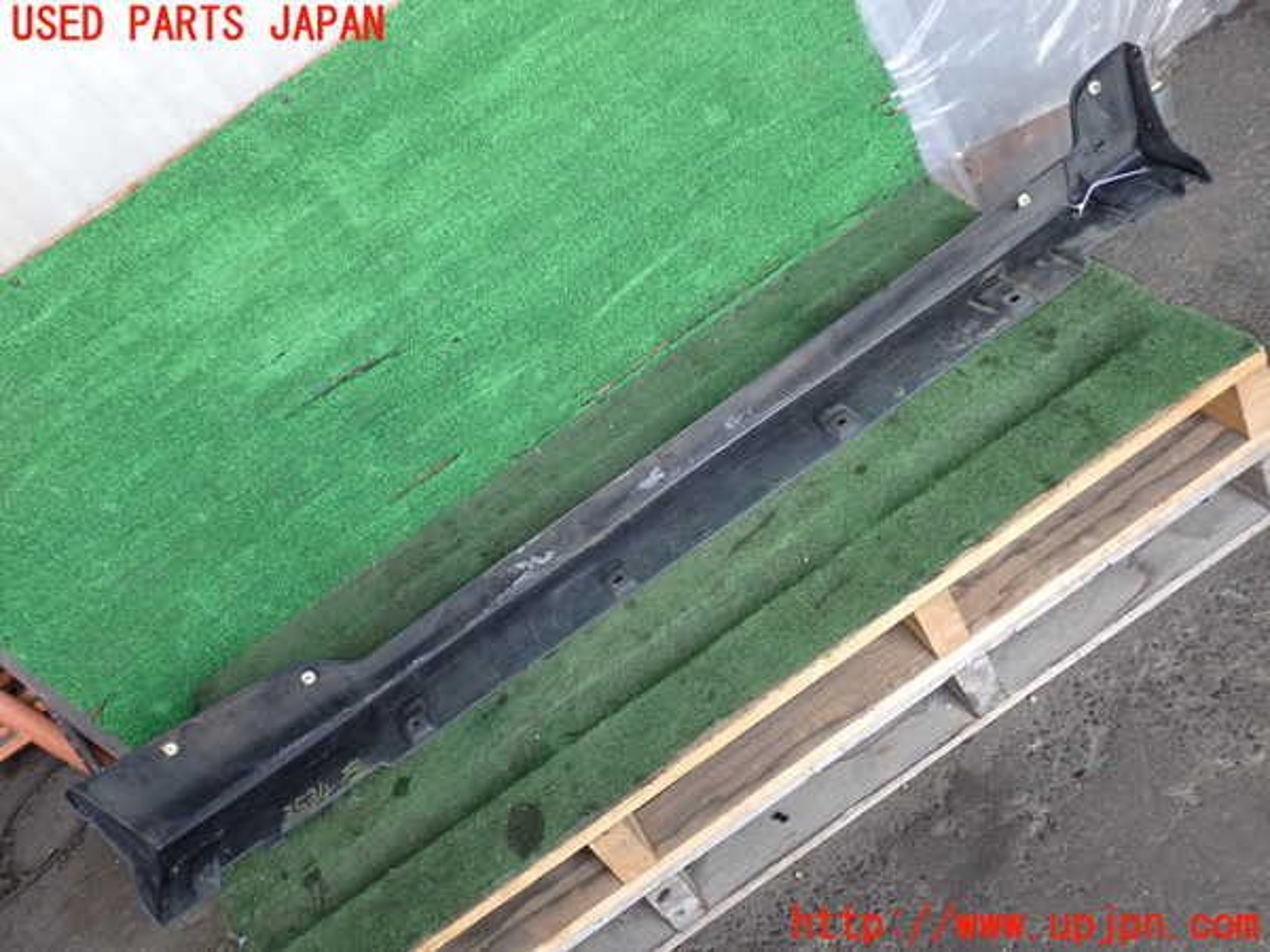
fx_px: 1321
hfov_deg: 51.4
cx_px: 635
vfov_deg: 39.7
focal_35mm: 36
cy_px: 476
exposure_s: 1/125
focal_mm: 6.37
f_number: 2.5
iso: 320
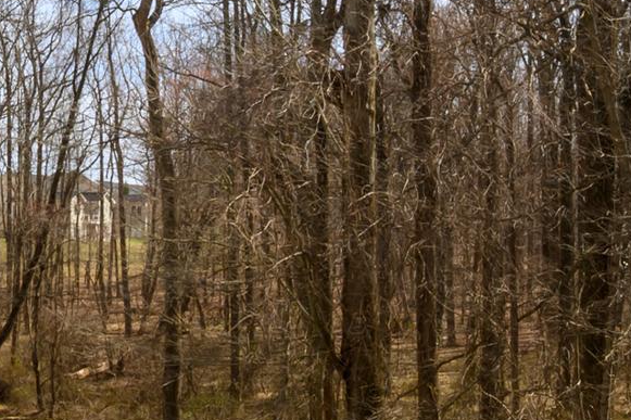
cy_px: 64
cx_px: 20
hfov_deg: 28.5
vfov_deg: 20.0
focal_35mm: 67
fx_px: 1174
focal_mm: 19
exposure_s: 1/250
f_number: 22
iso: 250
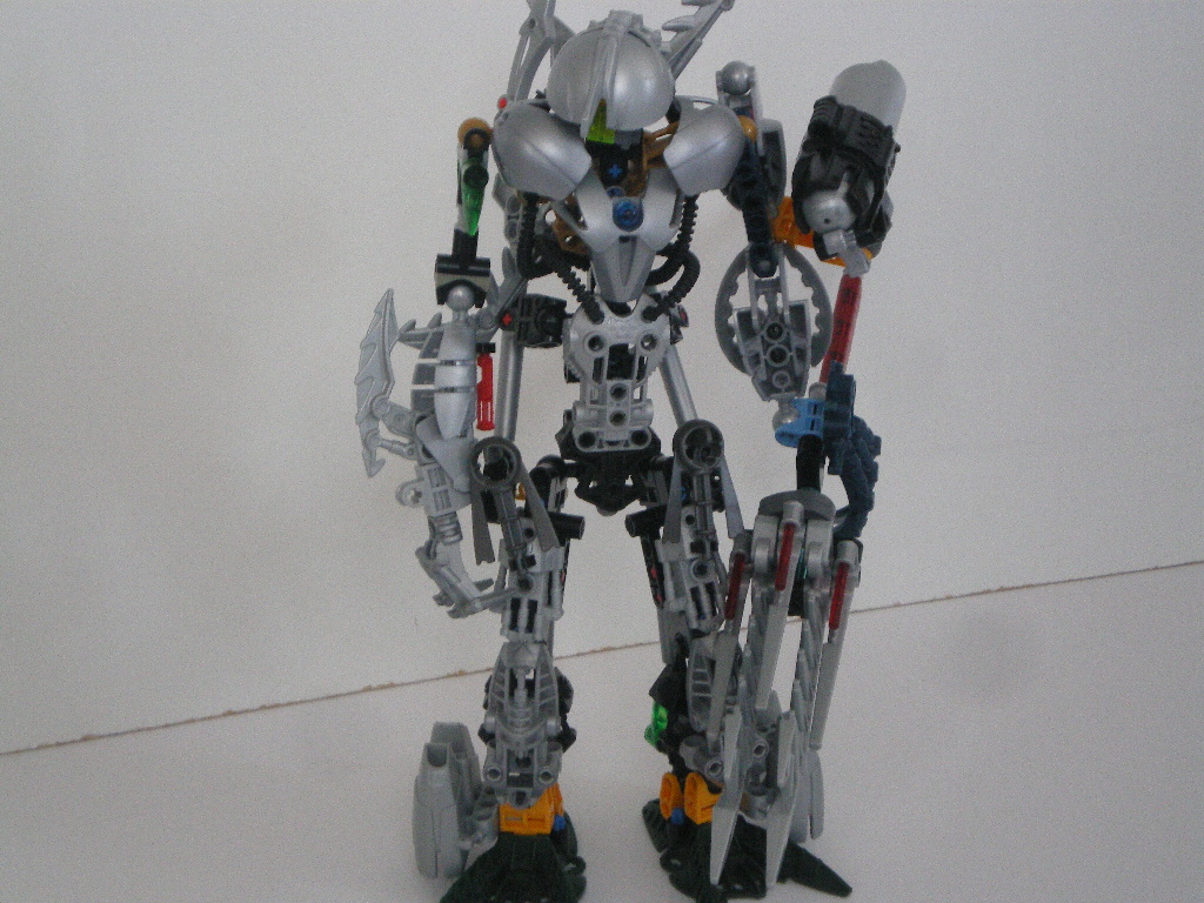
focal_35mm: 38
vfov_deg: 37.7
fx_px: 1322
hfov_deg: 49.0
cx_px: 602
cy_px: 452
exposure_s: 1/20
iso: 400
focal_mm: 6.3
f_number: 3.1
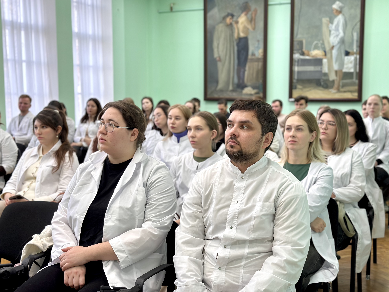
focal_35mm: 49
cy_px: 147
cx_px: 192
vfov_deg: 29.7
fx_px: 551
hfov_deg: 38.9
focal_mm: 6.86
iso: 80
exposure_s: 1/80
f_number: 1.78
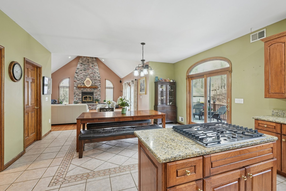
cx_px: 143
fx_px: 127
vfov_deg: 73.7
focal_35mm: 16
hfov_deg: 96.7
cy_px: 96
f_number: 8
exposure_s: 1/4
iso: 400
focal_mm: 16
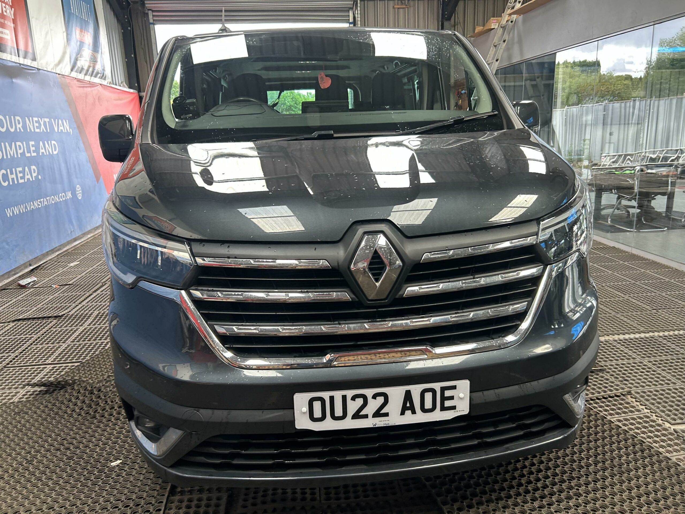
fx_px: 515
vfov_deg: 53.1
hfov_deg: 67.3
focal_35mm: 26
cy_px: 257
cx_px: 342
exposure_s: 1/121
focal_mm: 5.7
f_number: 1.5
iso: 100
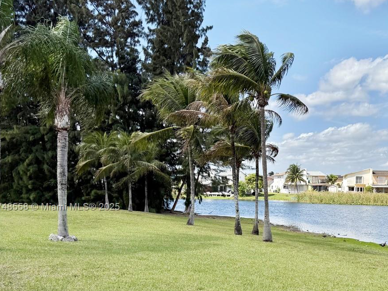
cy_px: 207
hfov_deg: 40.4
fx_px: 493
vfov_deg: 32.4
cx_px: 333
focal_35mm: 44
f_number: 1.78
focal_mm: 6.76
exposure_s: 1/4167
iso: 80
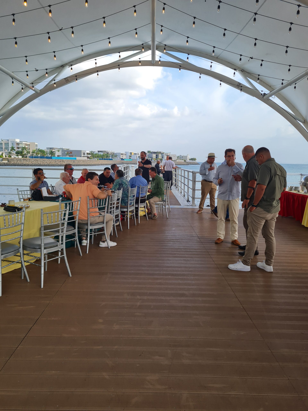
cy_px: 206
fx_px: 308
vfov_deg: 67.3
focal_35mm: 26
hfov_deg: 53.1
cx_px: 154
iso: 50
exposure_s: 1/1052
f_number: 1.8
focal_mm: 5.4
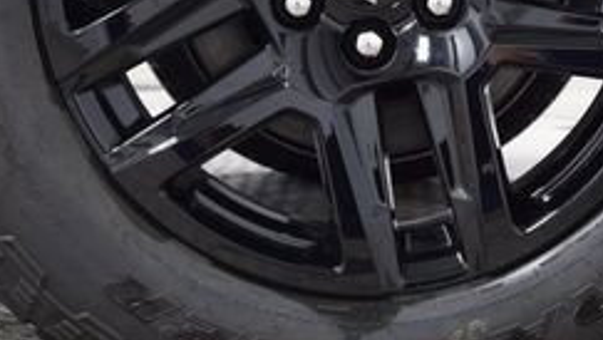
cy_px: -41
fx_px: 2054
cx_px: 377
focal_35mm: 128
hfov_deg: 16.7
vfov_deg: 9.4
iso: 1400
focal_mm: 31
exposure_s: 1/15
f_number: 6.3
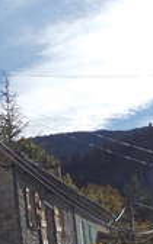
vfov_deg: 19.5
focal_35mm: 106
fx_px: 707
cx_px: -10
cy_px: 186
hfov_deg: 12.2
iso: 80
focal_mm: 4
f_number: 5.4
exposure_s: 1/640
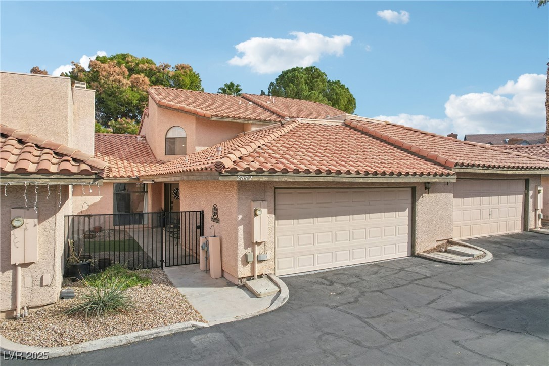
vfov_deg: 57.2
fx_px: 335
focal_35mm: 22
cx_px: 274
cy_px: 183
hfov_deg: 78.6
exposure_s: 1/1500
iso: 130
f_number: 2.8
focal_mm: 8.4
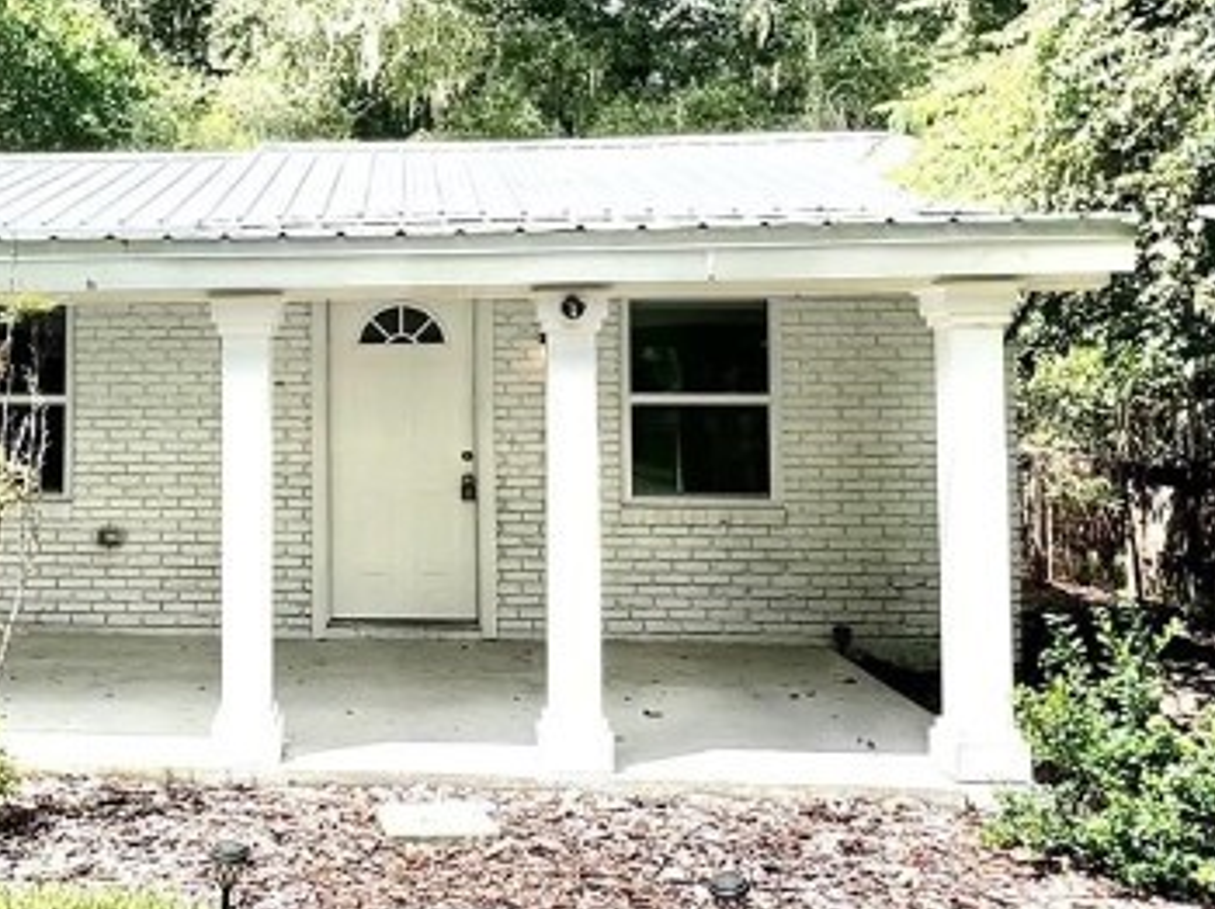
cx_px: 260
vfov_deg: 34.9
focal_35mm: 41
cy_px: 326
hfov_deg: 43.8
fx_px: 1438
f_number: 2.2
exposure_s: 1/1299
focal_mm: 2.22
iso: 50
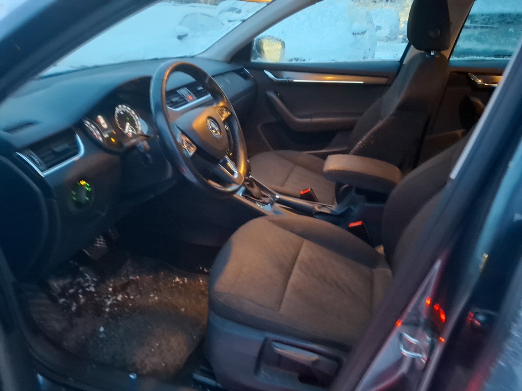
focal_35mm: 23
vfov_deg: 58.9
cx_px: 261
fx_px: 347
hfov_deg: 73.9
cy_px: 196
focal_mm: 5.54
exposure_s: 1/20
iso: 1250
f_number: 1.8
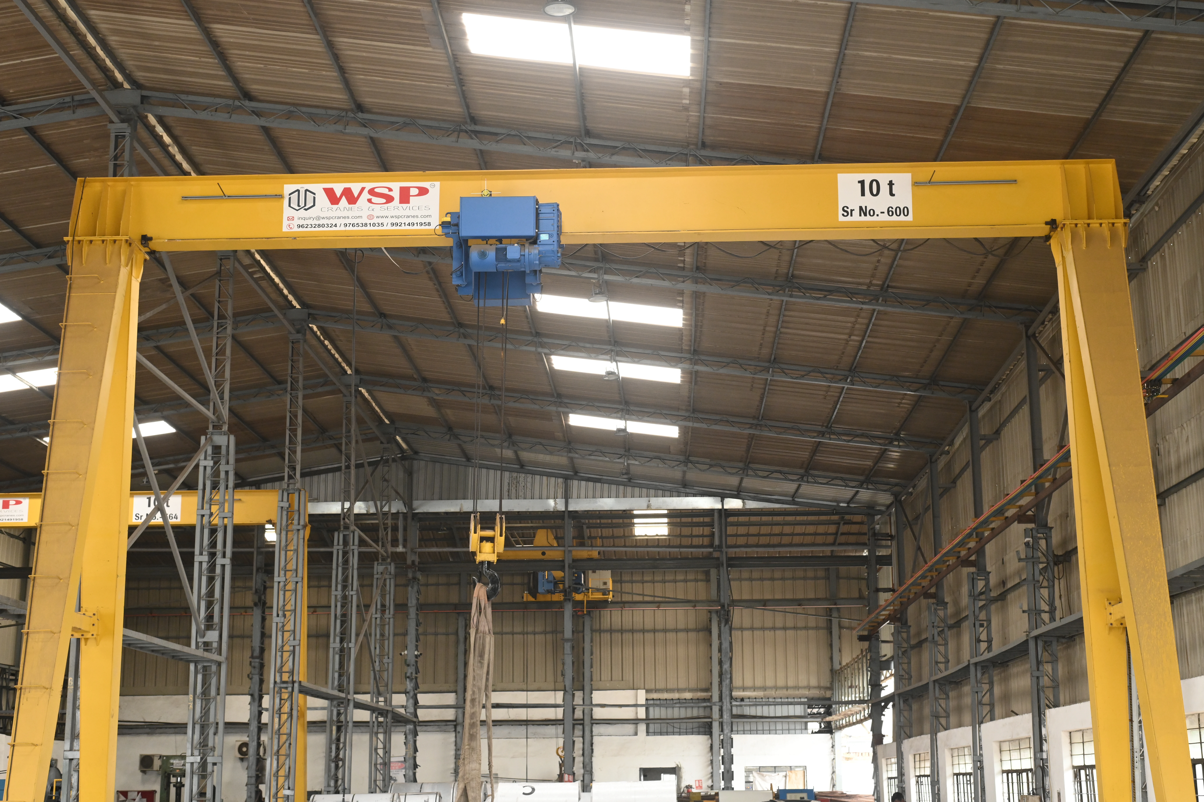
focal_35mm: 50
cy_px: 401
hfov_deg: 39.6
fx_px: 1672
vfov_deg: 27.0
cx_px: 602
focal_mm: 50
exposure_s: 1/125
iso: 2000
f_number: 7.1
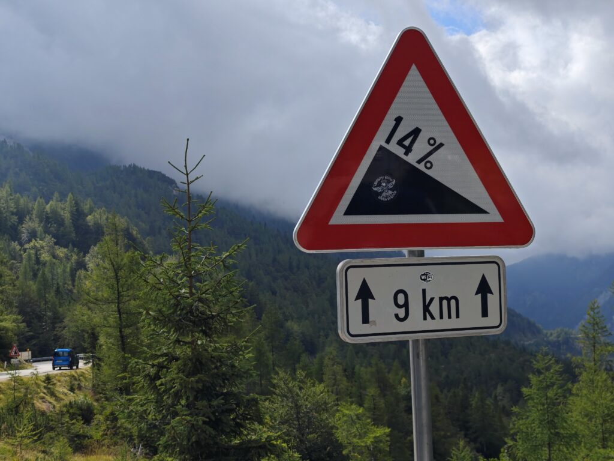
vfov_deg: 31.5
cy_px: 230
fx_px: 816
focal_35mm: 46
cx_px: 307
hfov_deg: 41.2
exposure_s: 1/2529
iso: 50
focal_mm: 8.72
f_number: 2
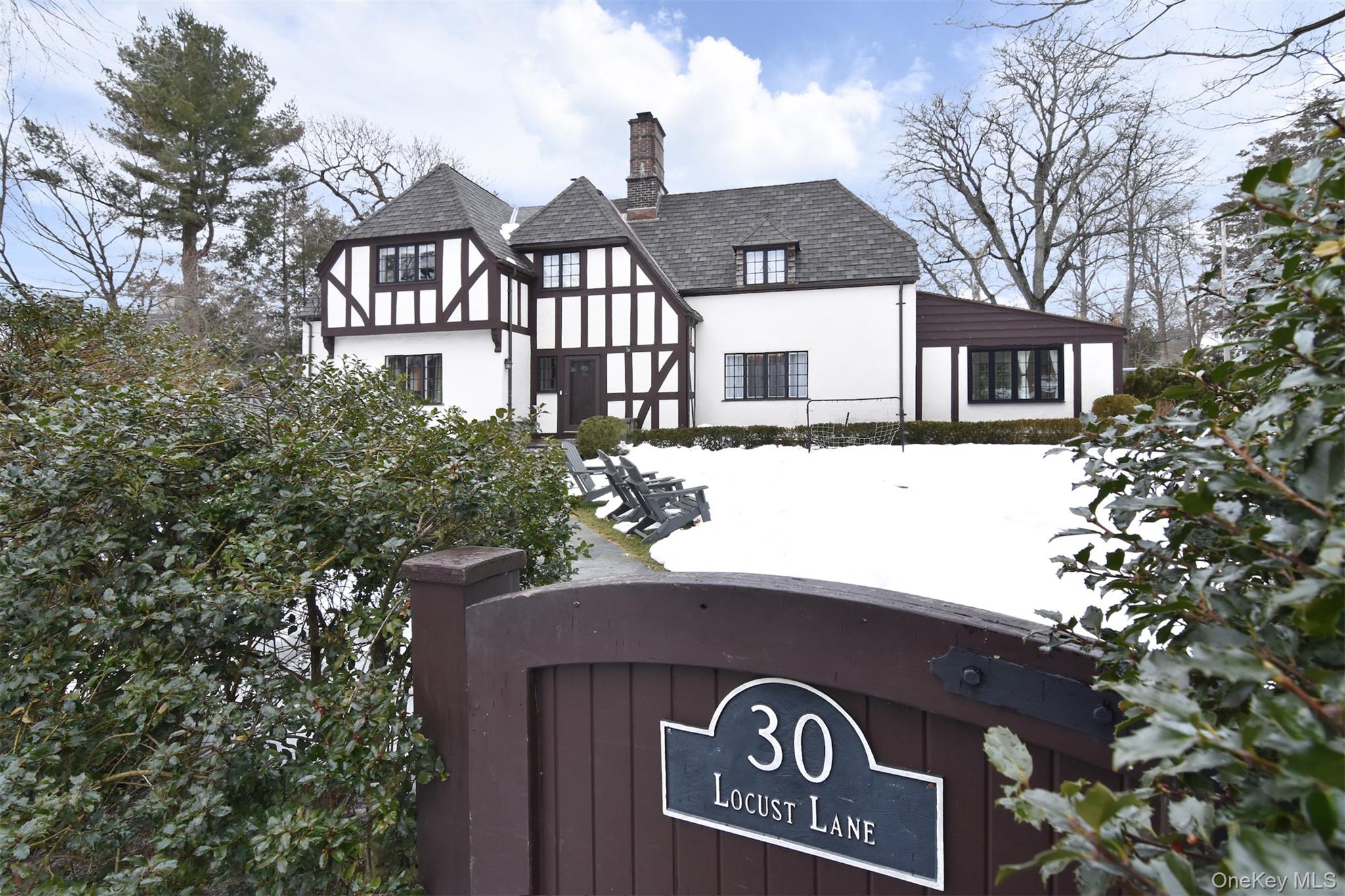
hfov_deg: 95.0
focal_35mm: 16
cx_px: 672
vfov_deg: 72.0
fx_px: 616
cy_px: 448
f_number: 8
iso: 640
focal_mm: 11
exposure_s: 1/100
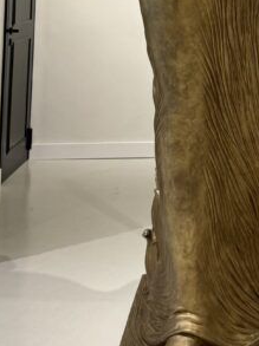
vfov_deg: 21.6
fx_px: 840
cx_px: 260
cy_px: -68
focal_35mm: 84
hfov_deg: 17.1
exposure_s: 1/50
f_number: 1.78
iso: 100
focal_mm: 6.86
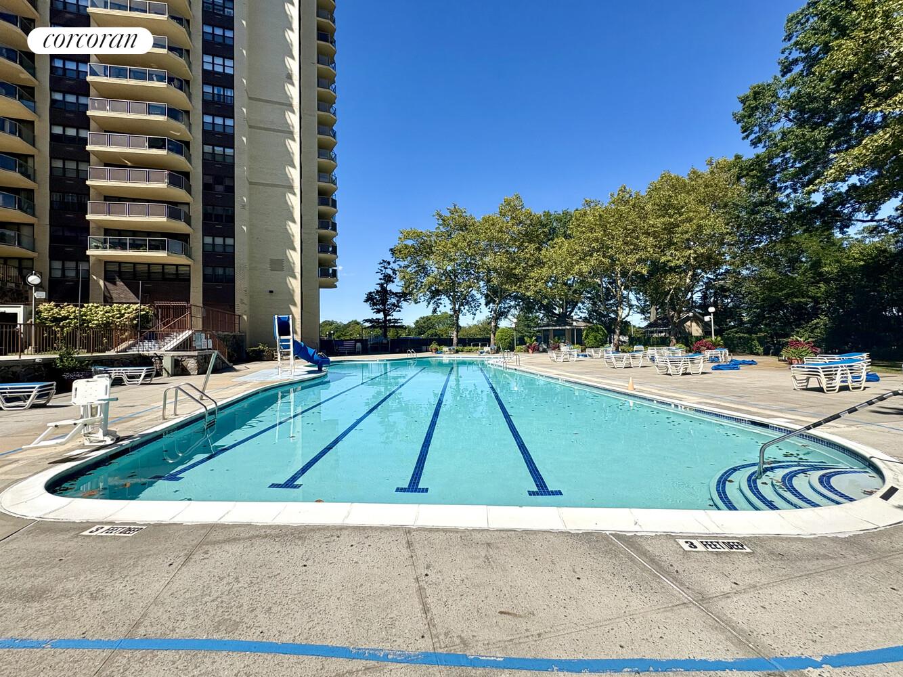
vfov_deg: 85.7
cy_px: 338
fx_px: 365
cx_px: 452
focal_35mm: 14
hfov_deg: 102.1
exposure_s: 1/2494
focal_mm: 2.22
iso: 50
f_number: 2.2
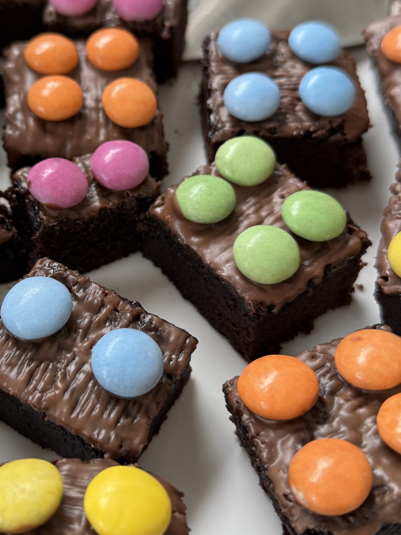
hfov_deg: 31.8
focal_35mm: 45
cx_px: 124
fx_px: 695
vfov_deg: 42.0
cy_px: 235
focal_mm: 6.76
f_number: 1.78
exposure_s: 1/120
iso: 200
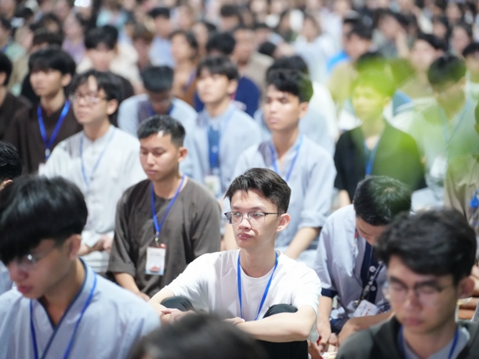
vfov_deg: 10.5
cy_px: 180
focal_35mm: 141
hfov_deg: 14.0
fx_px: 1951
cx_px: 258
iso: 12800
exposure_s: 1/100
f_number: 2.8
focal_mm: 129
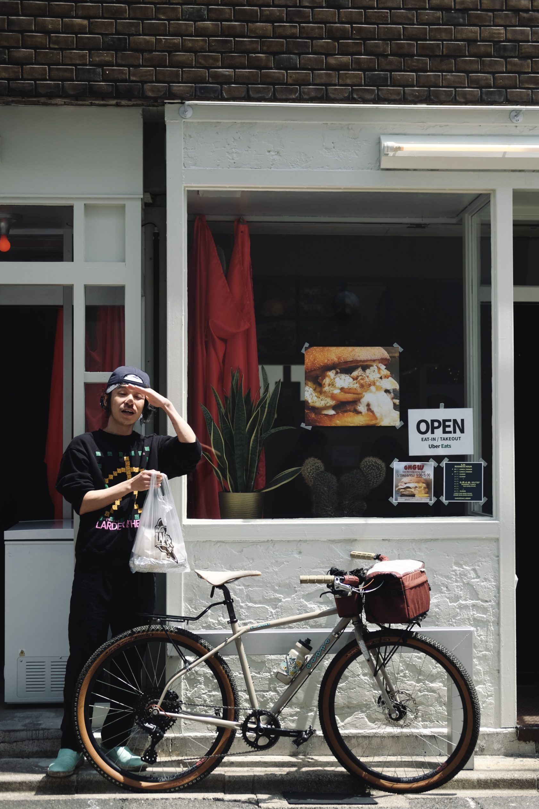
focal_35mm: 54
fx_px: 1213
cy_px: 403
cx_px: 269
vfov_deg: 36.9
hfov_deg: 25.1
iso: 200
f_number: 2.2
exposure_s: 1/4000
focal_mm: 35
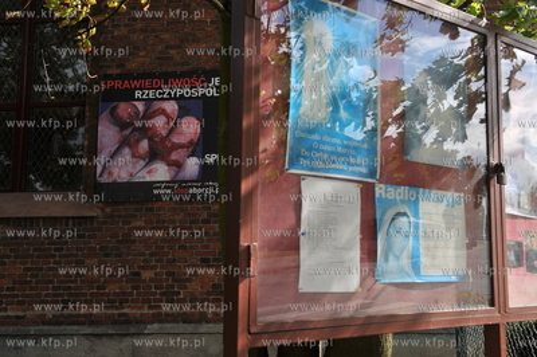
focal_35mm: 38
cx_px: 268
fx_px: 566
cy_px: 178
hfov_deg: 50.7
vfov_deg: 35.0
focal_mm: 38
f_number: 10
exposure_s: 1/200
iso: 200
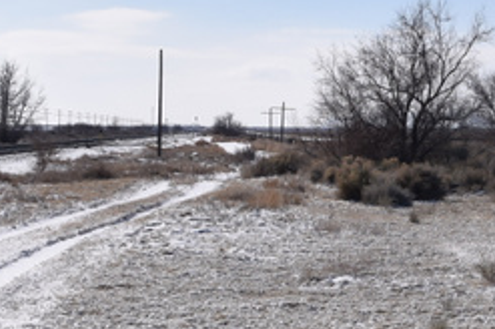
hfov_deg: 14.8
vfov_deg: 10.0
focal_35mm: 137
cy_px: 149
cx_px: 483
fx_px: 1881
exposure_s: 1/1000
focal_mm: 22
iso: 200
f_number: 11
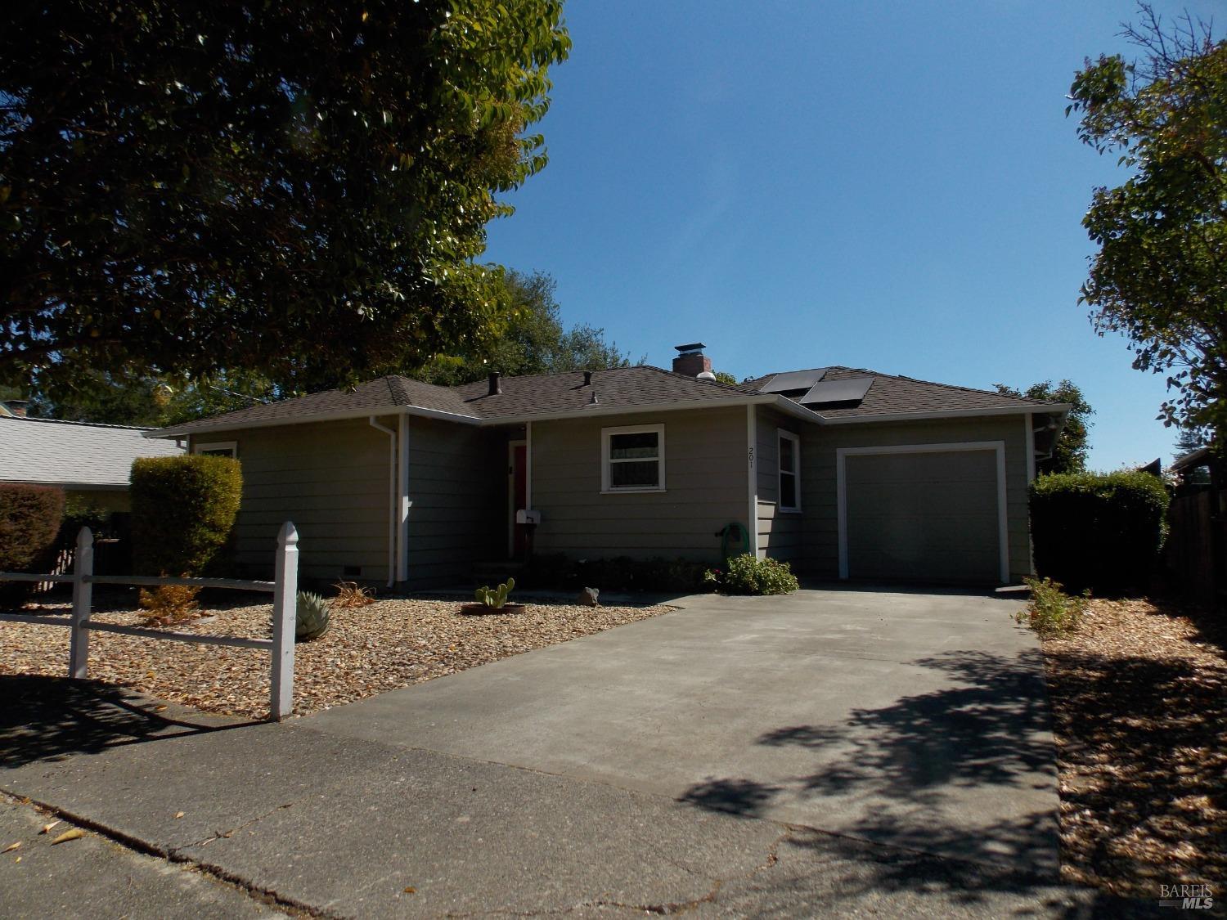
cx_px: 614
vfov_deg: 58.9
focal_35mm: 23
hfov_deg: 73.9
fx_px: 815
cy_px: 460
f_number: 3.1
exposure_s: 1/1250
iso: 80
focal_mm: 4
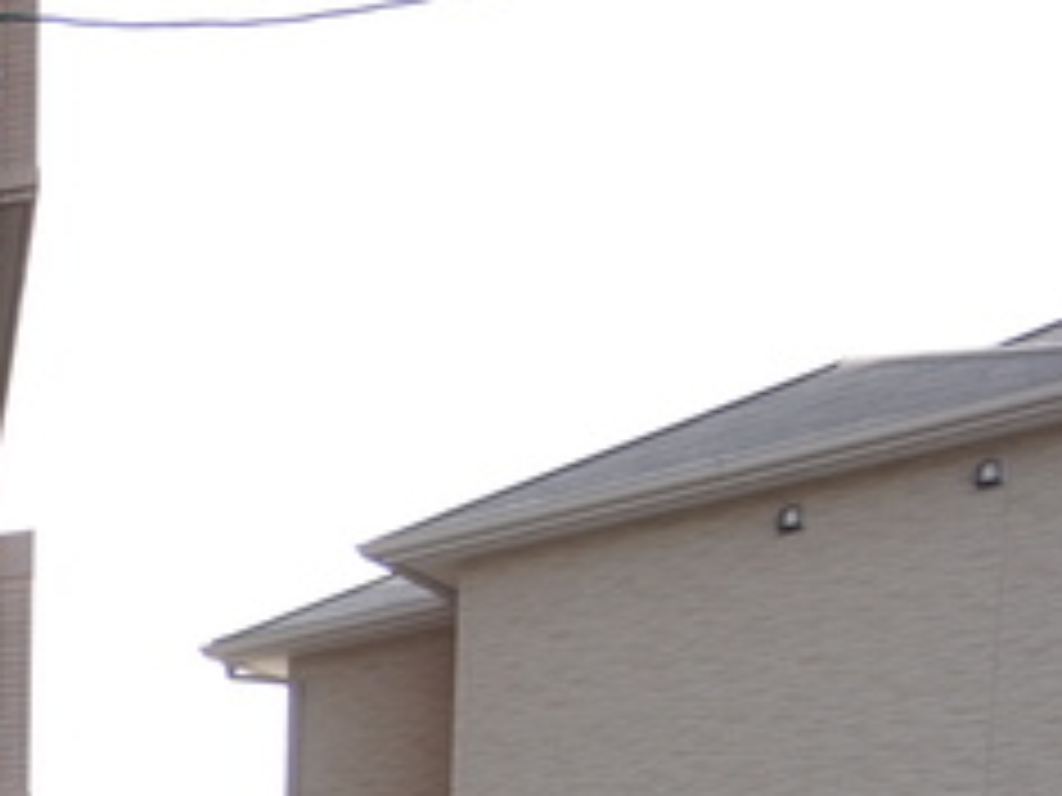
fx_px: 2025
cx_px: -1084
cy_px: 1462
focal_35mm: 66
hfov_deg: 18.5
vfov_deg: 17.6
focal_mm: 10
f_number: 5
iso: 100
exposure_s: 1/200
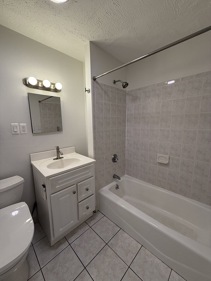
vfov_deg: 102.1
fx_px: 114
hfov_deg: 85.7
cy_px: 140
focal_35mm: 14
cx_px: 106
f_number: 2.2
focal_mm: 2.22
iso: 80
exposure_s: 1/120
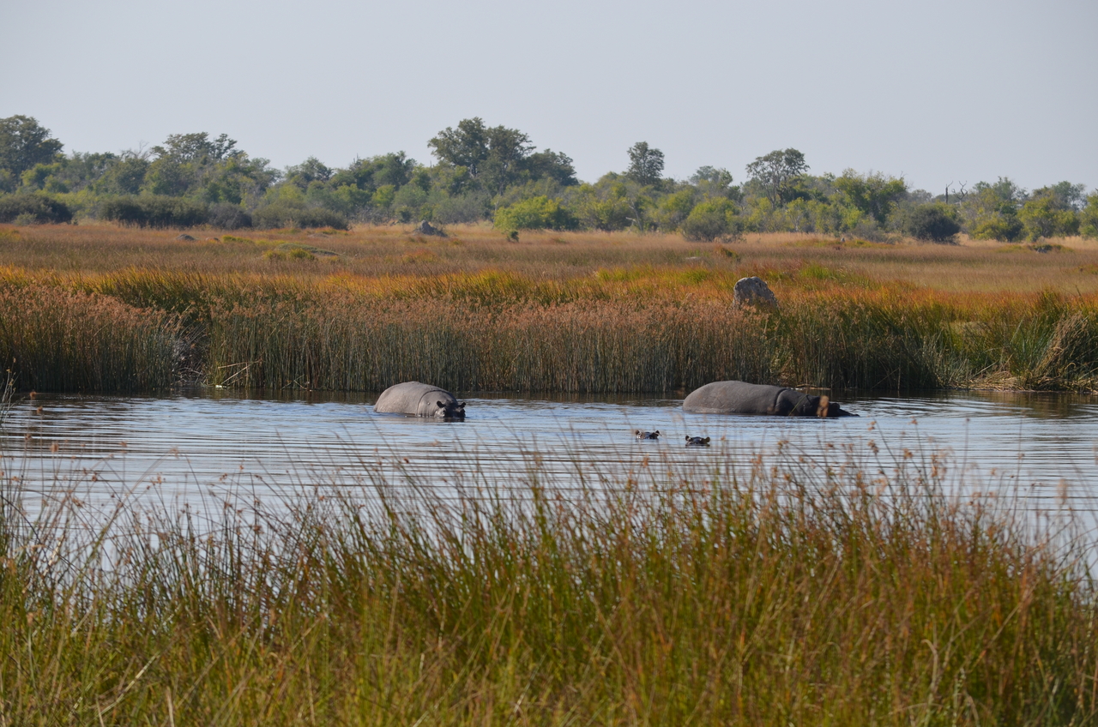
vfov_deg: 5.5
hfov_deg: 8.3
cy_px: 364
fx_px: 7534
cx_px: 549
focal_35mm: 248
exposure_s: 1/640
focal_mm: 165
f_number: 6.3
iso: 200
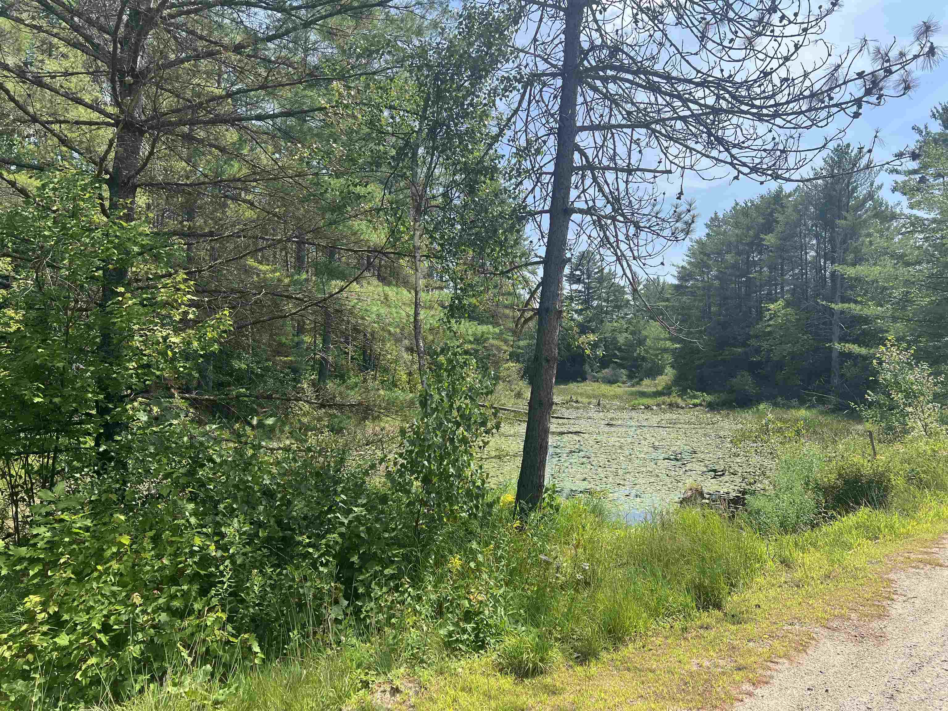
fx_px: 712
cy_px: 356
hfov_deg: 67.3
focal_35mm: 26
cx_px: 474
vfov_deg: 53.1
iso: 50
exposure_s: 1/1934
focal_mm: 5.7
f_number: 1.5
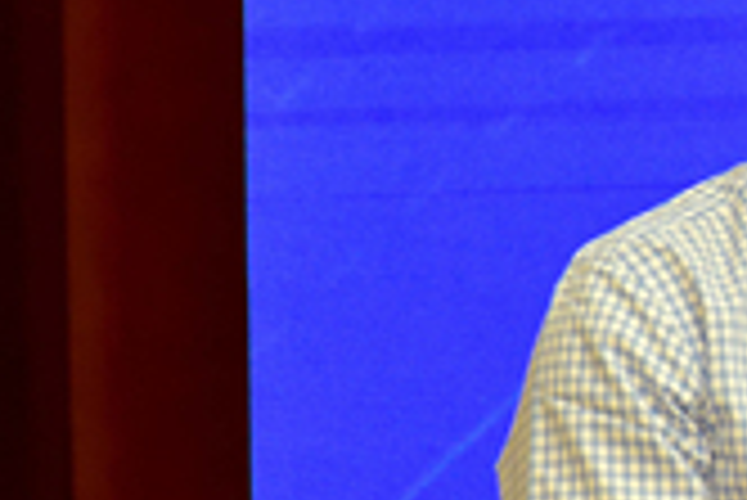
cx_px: 1134
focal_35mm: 721
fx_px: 14973
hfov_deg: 2.9
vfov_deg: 1.9
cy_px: 342
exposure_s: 1/80
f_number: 5.6
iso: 2000
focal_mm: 200
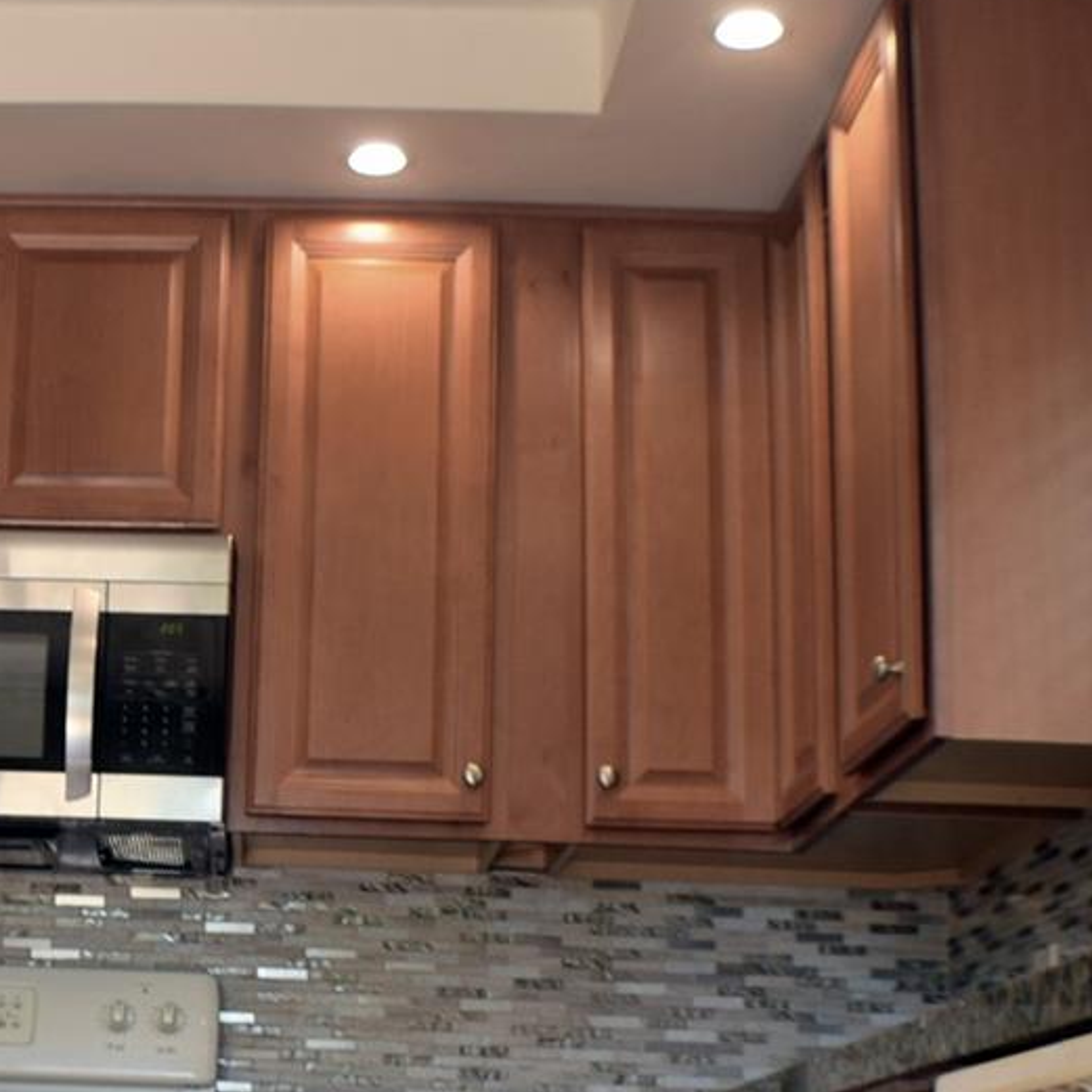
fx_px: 3355
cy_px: 884
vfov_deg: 18.3
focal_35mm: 94
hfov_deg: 18.0
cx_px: -10
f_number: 5
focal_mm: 24
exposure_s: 1/100
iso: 400
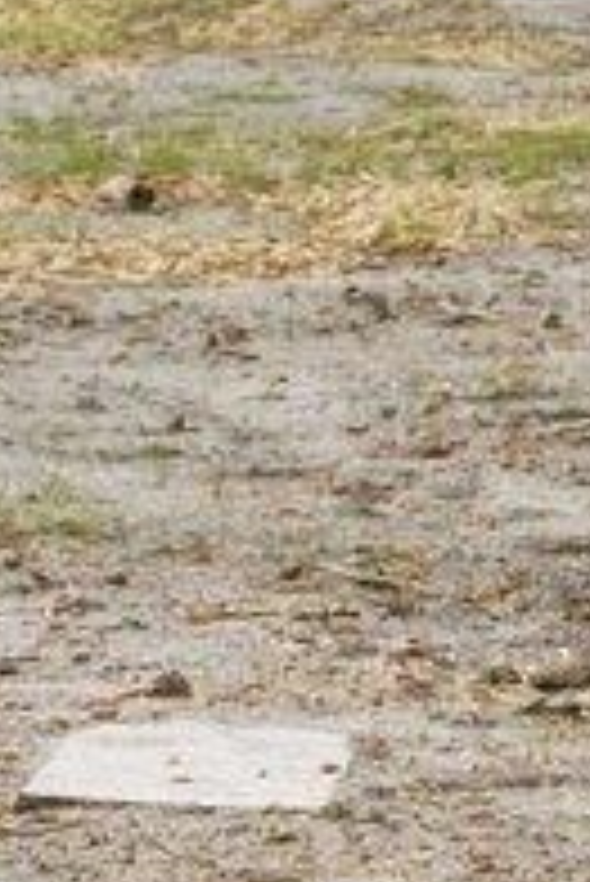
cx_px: 4229
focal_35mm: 235
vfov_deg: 8.2
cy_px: -1091
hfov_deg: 4.0
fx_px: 5772
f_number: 7.1
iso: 250
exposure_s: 1/160
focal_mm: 22.5
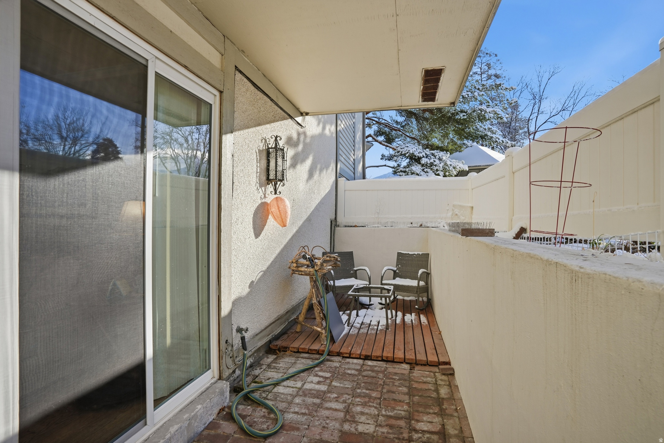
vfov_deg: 73.7
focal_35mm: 16
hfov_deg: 96.7
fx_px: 295
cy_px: 222
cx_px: 332
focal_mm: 16
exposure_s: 1/1600
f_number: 10
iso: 250
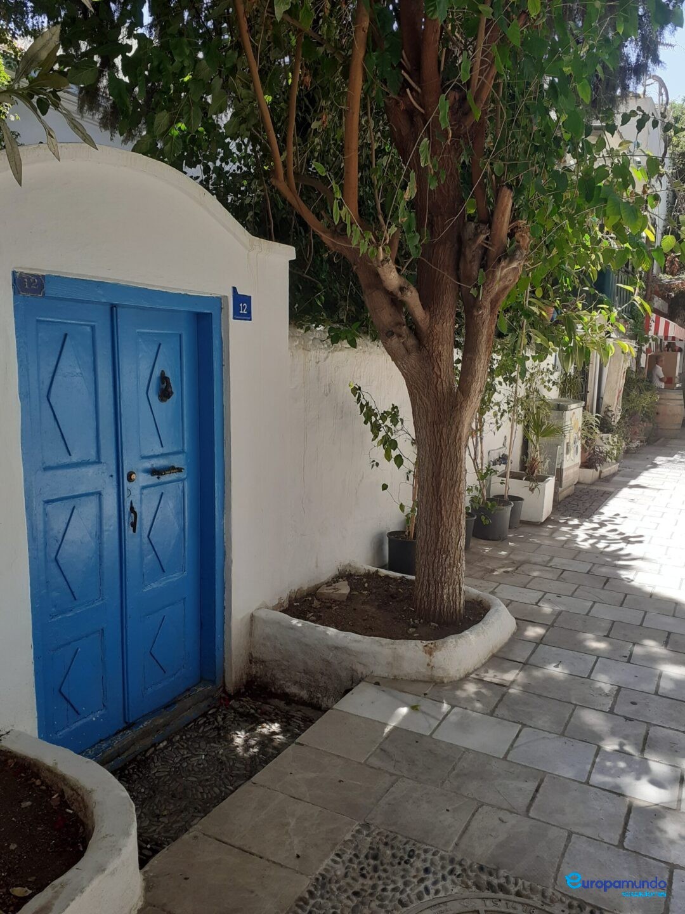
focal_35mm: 27
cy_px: 457
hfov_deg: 51.4
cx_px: 342
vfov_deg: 65.3
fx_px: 712
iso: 40
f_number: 1.9
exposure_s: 1/246
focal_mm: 3.6
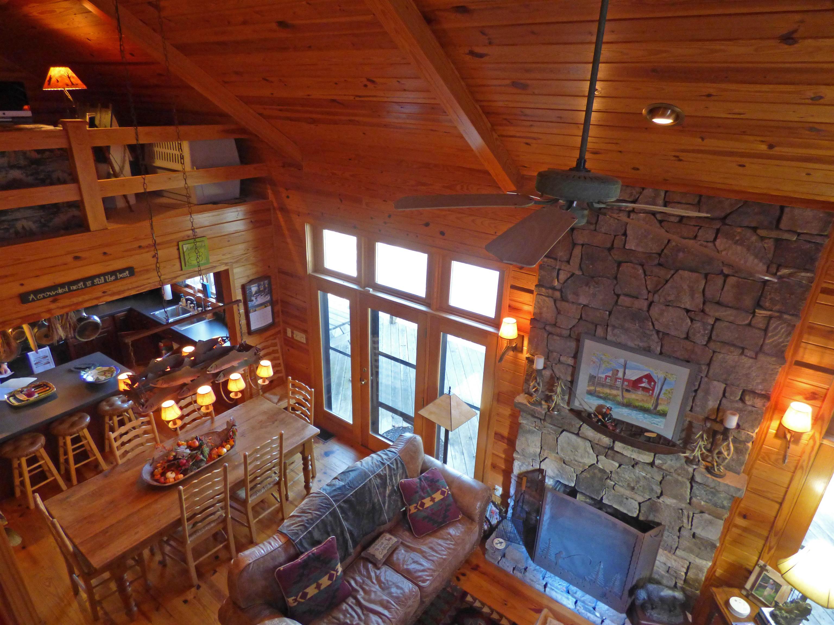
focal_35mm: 20
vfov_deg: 66.0
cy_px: 312
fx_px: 482
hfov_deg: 81.7
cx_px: 417
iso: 400
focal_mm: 3.58
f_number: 2.8
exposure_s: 1/40
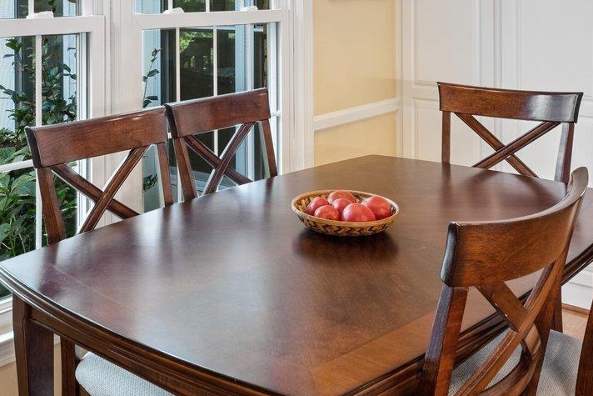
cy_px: 23
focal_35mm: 46
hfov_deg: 42.3
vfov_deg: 27.9
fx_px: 758
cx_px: 212
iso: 200
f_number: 9
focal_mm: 16
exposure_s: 1.3
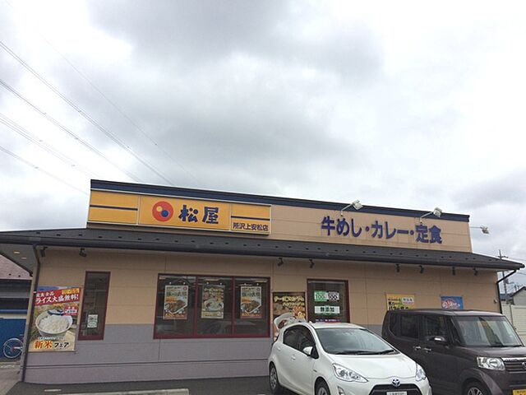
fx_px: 441
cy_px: 198
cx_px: 263
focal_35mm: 29
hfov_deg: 61.7
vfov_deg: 48.2
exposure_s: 1/3165
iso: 32
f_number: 2.2
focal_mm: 4.15
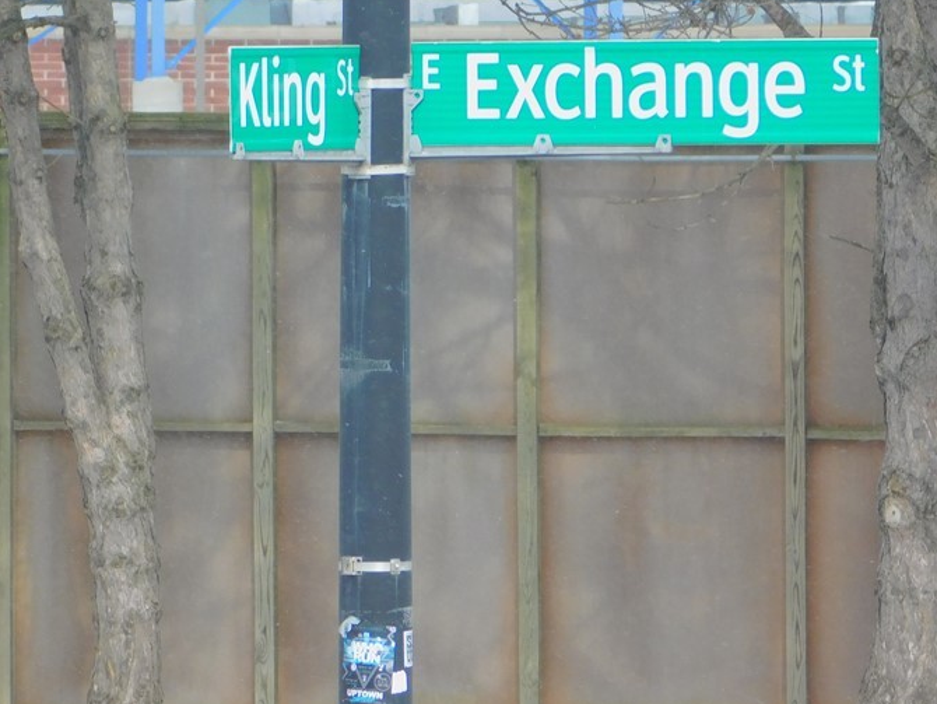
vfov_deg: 2.5
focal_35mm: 602
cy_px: 297
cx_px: 310
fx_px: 16301
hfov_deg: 3.3
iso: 125
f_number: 5.9
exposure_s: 1/200
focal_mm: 70
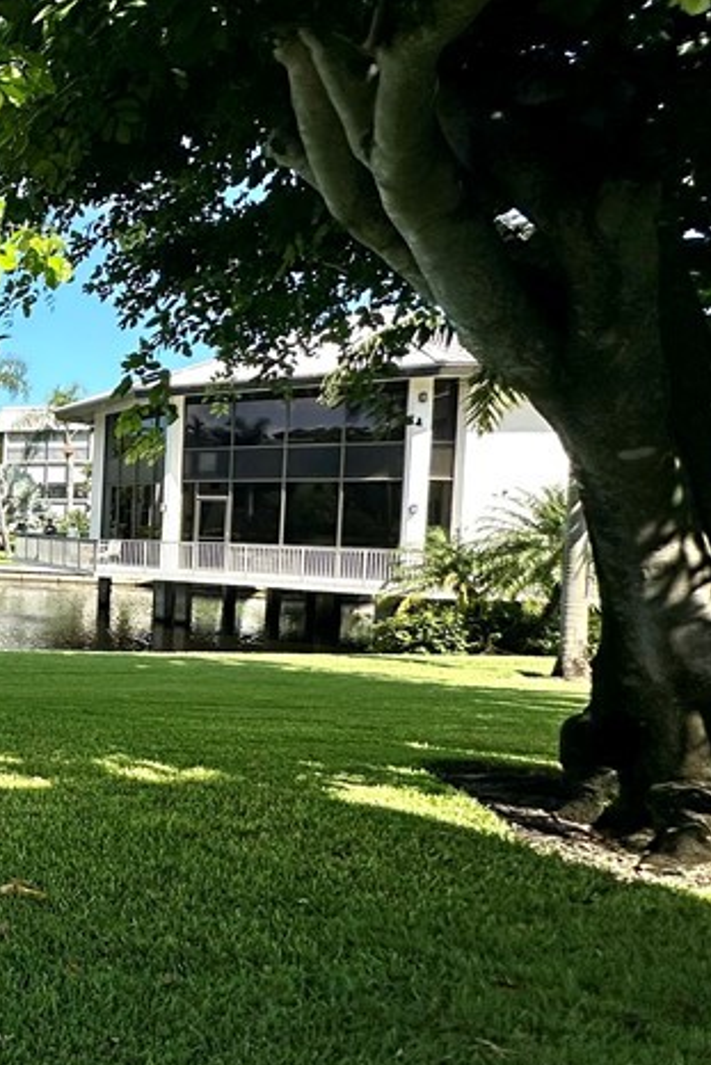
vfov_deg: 58.7
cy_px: 546
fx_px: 947
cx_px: -457
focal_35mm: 32
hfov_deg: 25.2
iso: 50
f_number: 2.2
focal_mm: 2.22
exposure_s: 1/2053
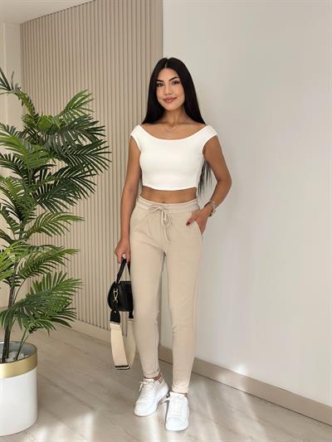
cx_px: 166
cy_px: 221
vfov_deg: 39.6
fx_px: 614
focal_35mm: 48
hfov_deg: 30.3
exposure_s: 1/422
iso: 80
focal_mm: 6.86
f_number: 1.78
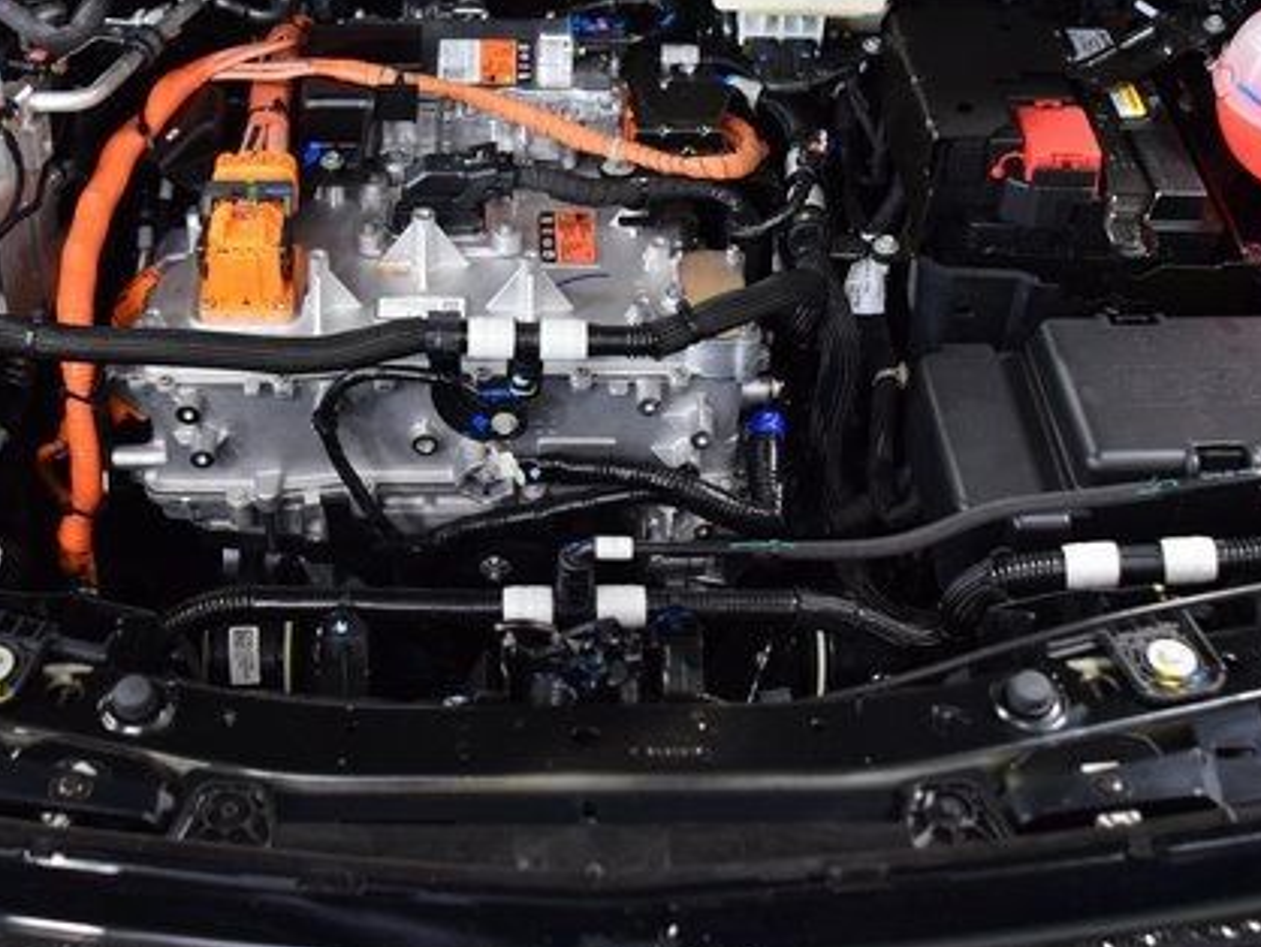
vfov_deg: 27.5
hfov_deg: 36.0
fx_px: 1932
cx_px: 504
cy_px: 382
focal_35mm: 53
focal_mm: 24
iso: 1600
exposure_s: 1/60
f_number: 3.2
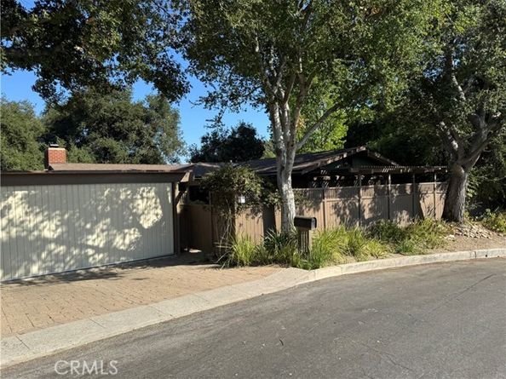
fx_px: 351
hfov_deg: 71.6
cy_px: 190
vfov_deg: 56.8
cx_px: 253
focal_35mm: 24
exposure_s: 1/2331
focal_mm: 6.76
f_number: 1.78
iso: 80
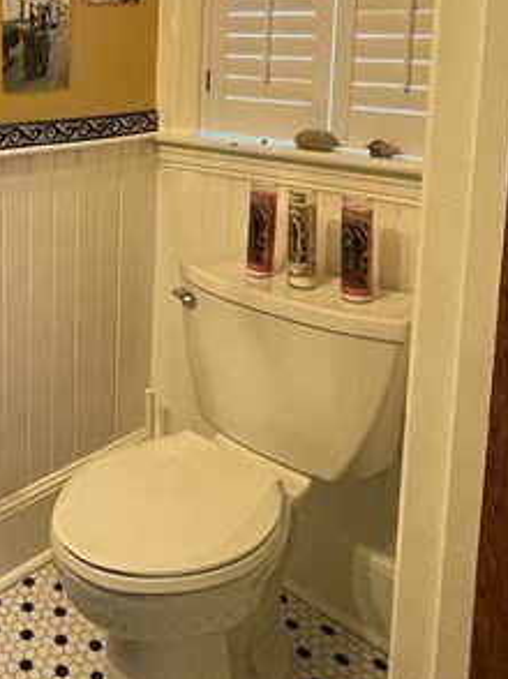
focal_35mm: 34
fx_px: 666
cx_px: -2
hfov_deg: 37.3
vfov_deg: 50.1
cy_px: 118
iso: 320
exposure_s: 1/60
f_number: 1.8
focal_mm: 1.57
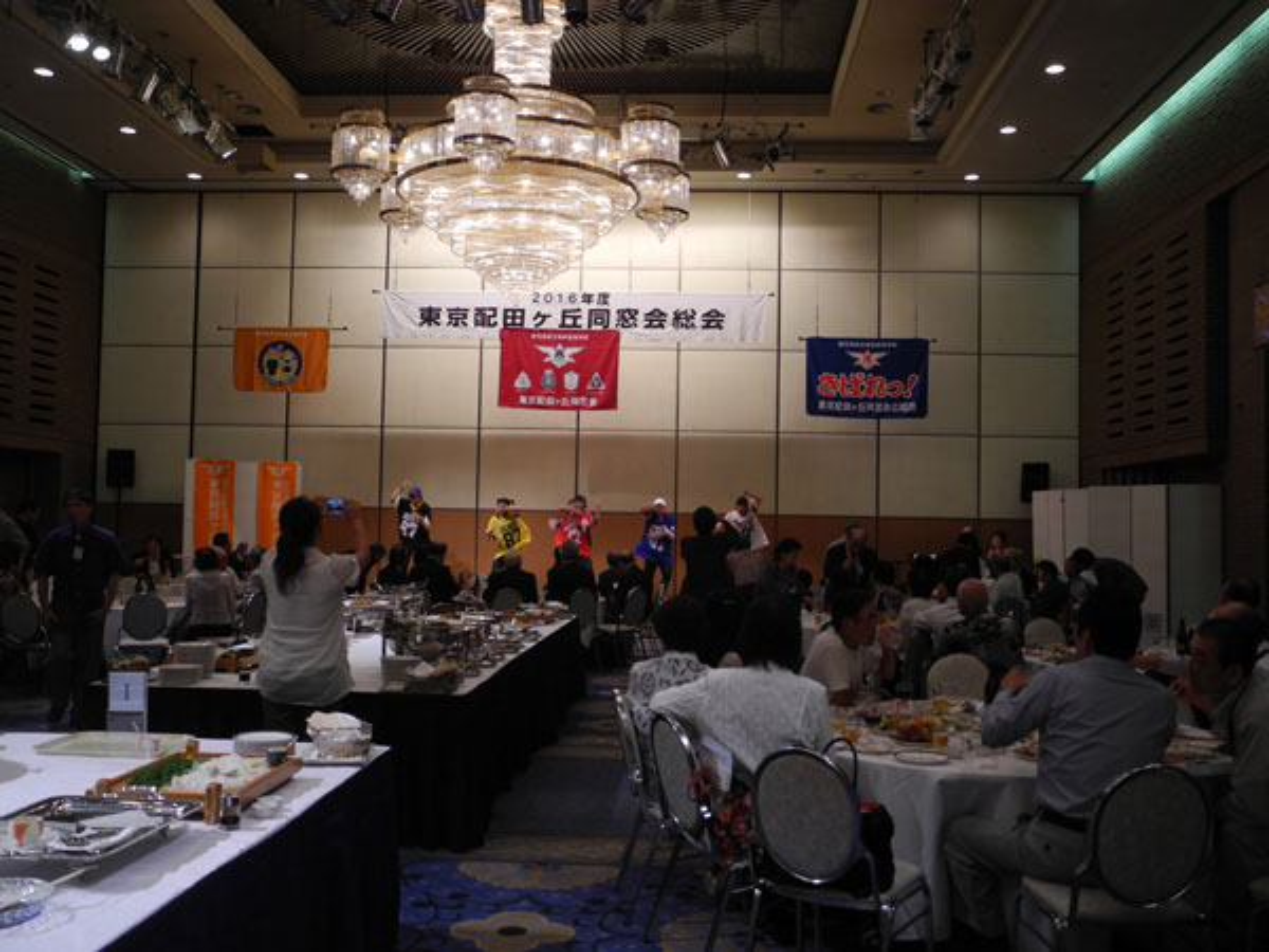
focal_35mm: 35
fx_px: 1283
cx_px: 634
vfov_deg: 40.7
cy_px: 476
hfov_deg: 52.6
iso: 121
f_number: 3.2
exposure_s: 1/30
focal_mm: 7.4
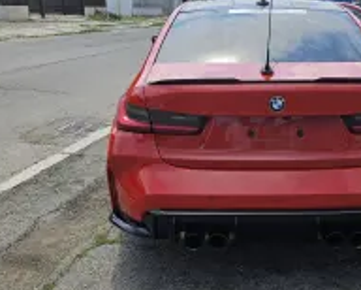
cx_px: 258
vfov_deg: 35.7
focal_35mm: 42
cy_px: 132
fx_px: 449
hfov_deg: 42.8
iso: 25
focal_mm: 5.4
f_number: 1.8
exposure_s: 1/2151
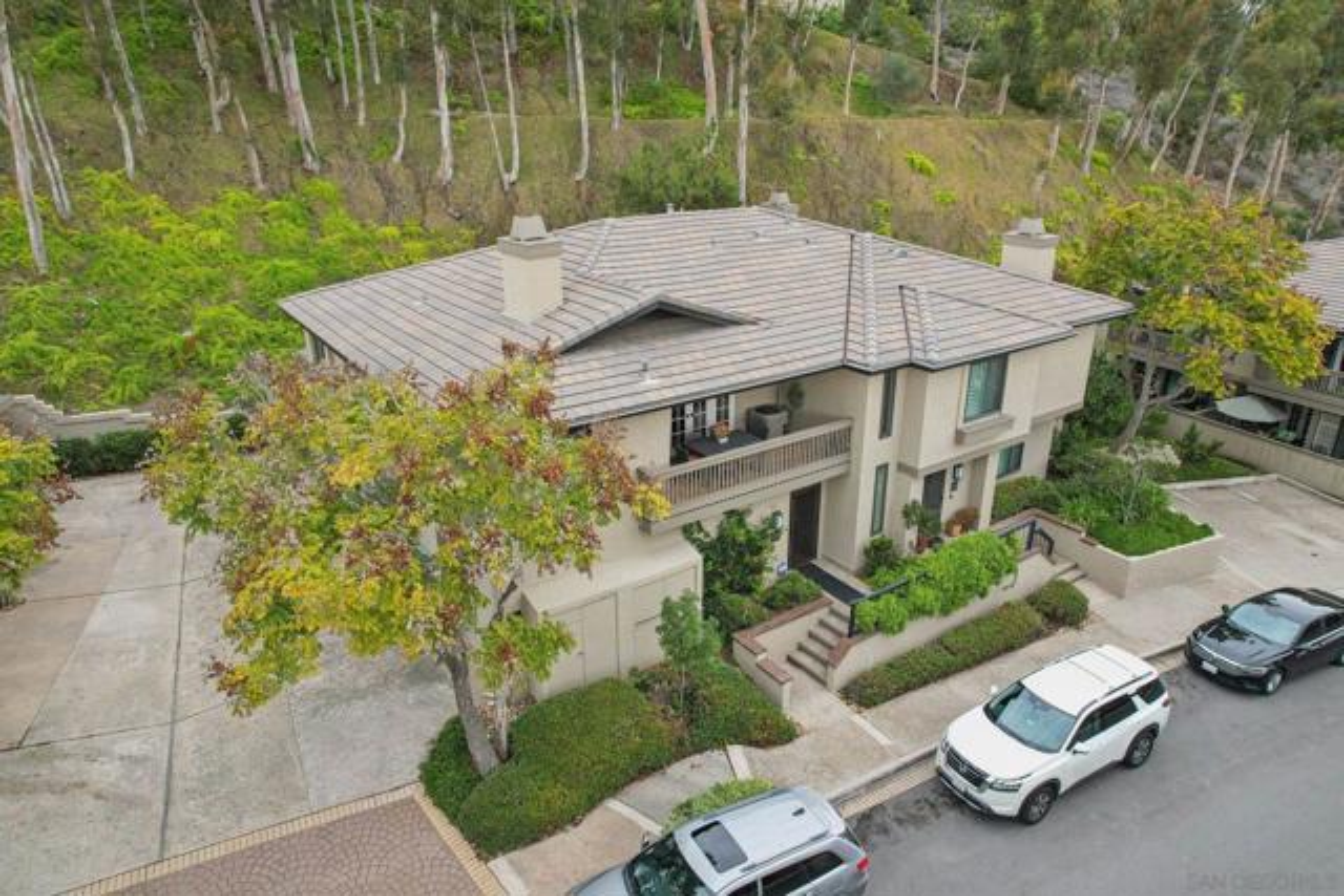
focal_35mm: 22
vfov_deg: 57.3
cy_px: 448
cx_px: 672
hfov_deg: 78.6
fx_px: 821
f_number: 2.8
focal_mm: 8.4
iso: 100
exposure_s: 1/200
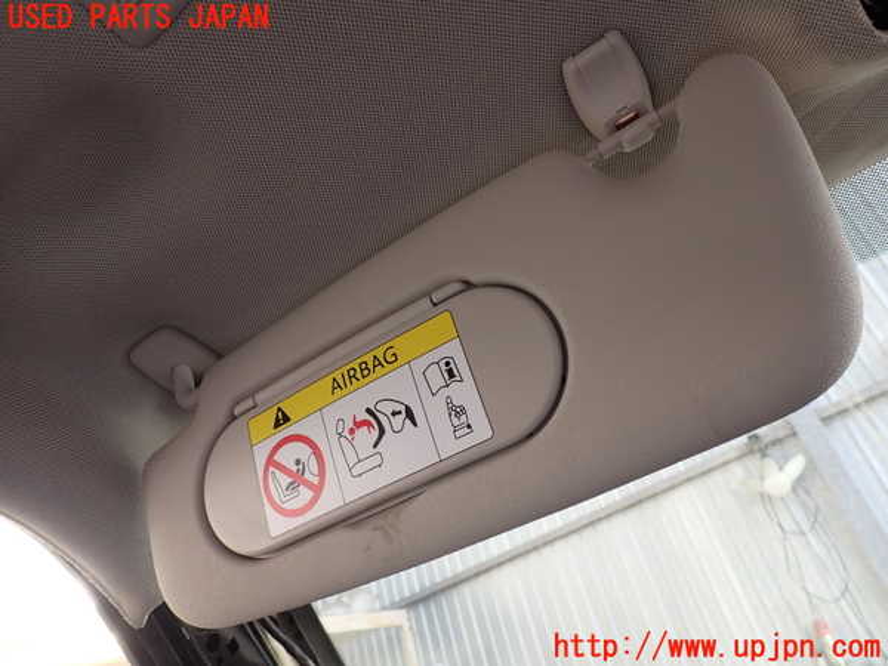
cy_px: 333
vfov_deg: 54.9
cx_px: 444
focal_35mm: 25
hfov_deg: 69.4
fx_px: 641
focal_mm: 4.5
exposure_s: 1/60
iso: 100
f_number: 2.8
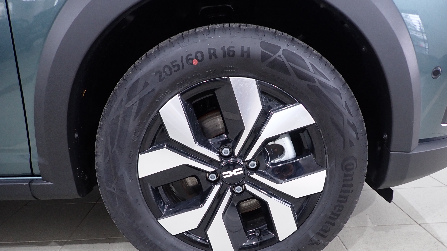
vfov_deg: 41.1
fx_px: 332
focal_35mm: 28
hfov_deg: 67.9
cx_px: 229
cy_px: 163
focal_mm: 4.5
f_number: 2
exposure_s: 1/30
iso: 200
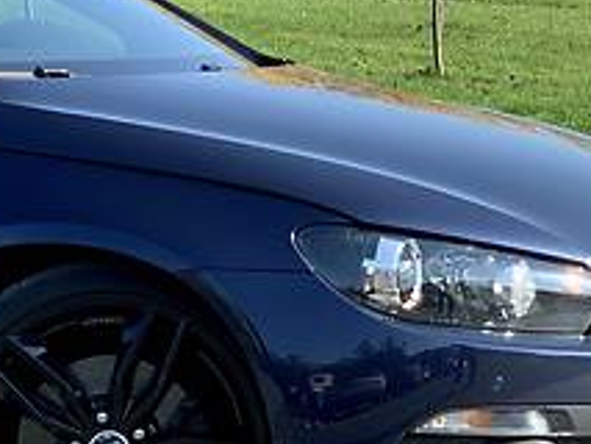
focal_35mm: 195
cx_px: -175
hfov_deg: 9.9
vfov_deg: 7.6
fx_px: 3331
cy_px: 58
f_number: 2.4
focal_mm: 6
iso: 16
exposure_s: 1/372
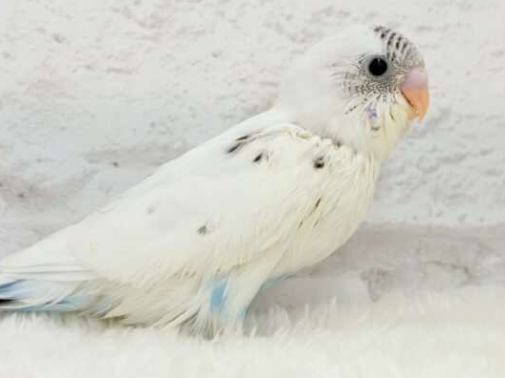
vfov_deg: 23.3
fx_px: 919
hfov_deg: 30.7
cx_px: 296
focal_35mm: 63
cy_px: 158
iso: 64
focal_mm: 5.96
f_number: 1.6
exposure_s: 1/100
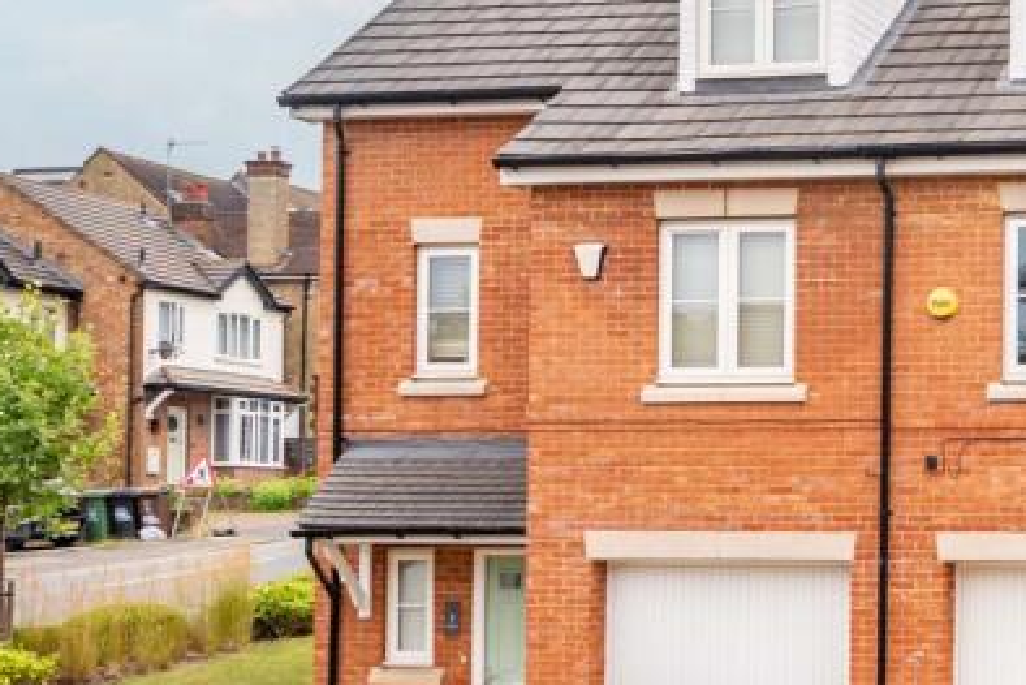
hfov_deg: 23.8
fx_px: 2224
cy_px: 430
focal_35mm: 78
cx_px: 1208
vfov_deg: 17.5
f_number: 8
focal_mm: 30
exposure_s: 1/125
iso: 80
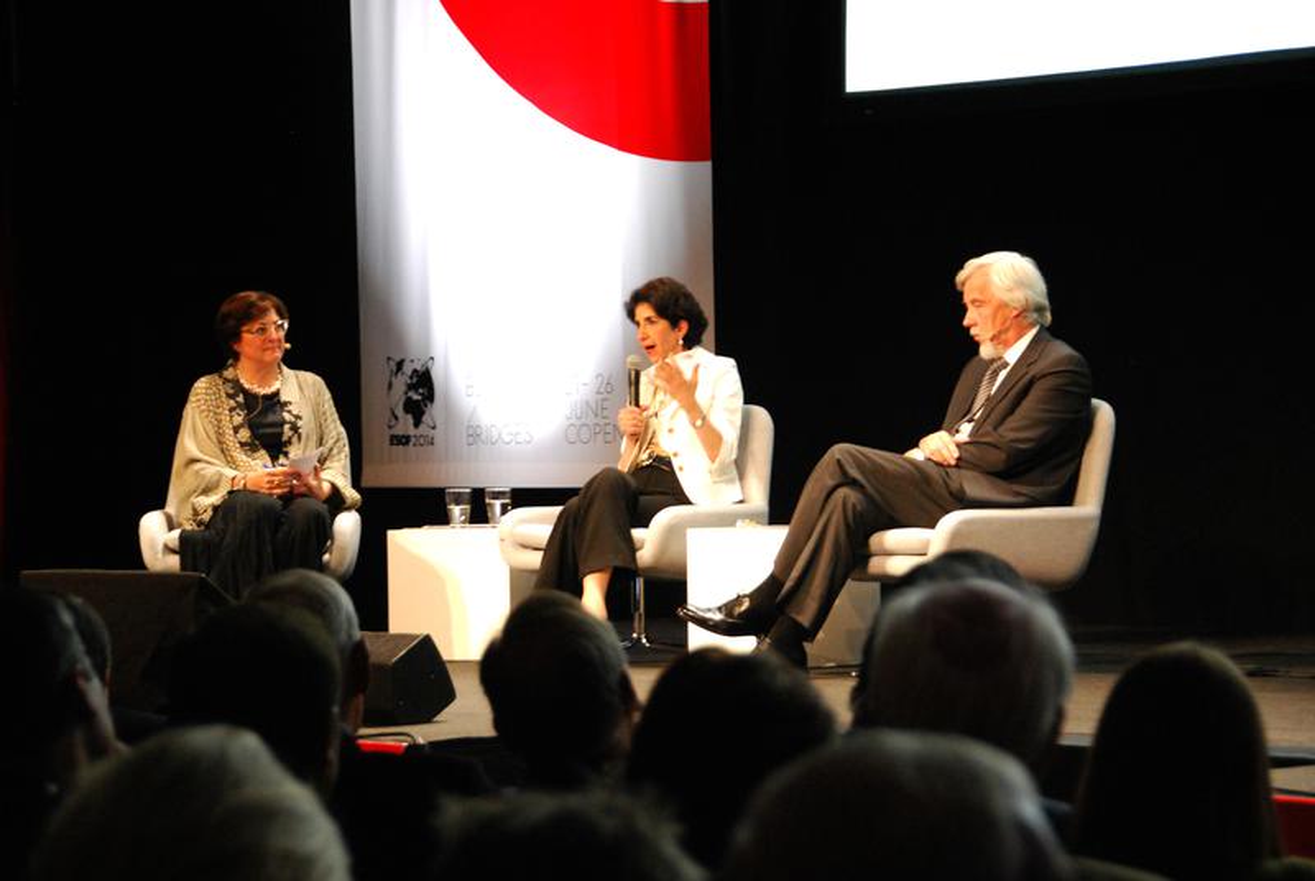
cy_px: 440
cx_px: 658
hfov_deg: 17.0
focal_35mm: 120
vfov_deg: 11.5
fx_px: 4390
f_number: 5.3
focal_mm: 80
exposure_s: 1/30
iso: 1600
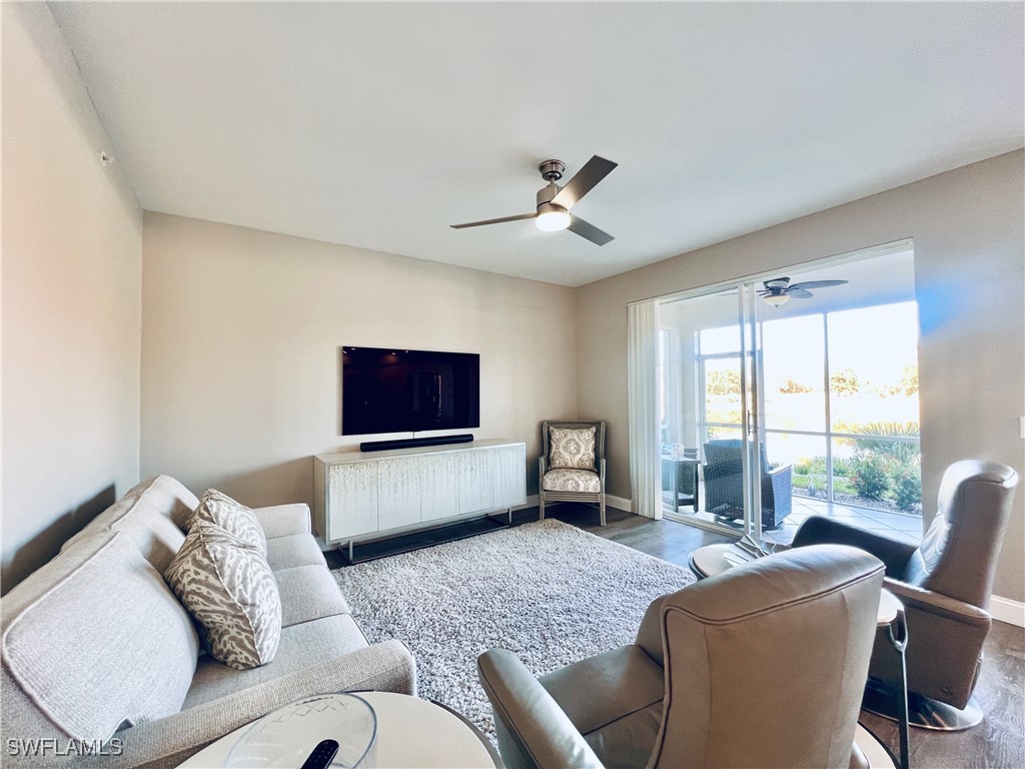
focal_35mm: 13
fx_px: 385
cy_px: 384
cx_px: 512
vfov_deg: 89.9
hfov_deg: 106.2
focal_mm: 1.57
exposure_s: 1/60
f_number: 1.8
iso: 160
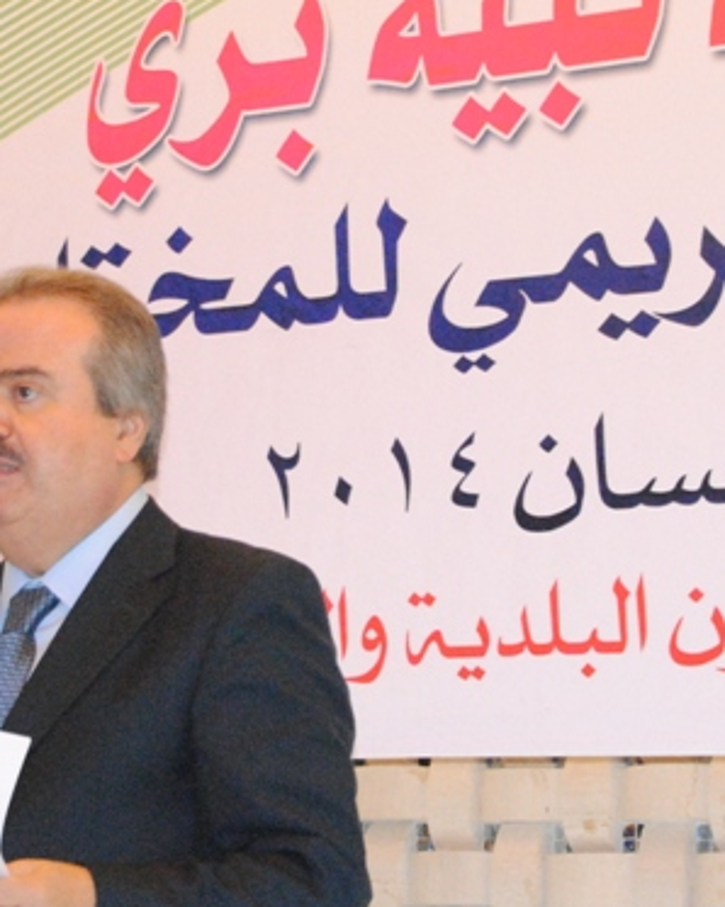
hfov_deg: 10.5
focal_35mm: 147
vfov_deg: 13.1
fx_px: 3946
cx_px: 341
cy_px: 383
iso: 1600
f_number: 5.6
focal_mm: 38
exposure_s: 1/60
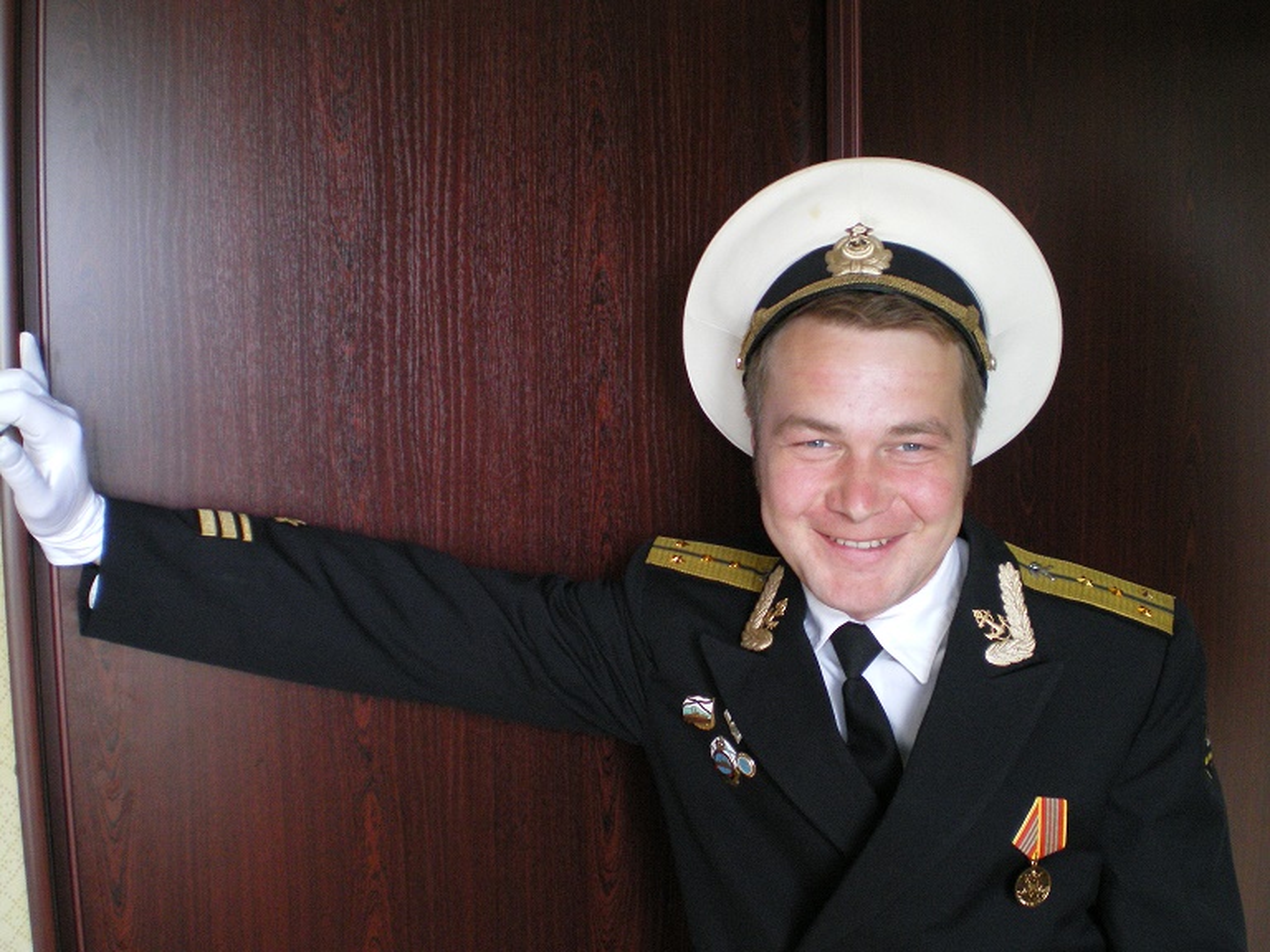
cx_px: 635
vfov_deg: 37.7
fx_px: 1394
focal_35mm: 38
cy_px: 476
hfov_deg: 49.0
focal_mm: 6.3
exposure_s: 1/30
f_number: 3.1
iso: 320
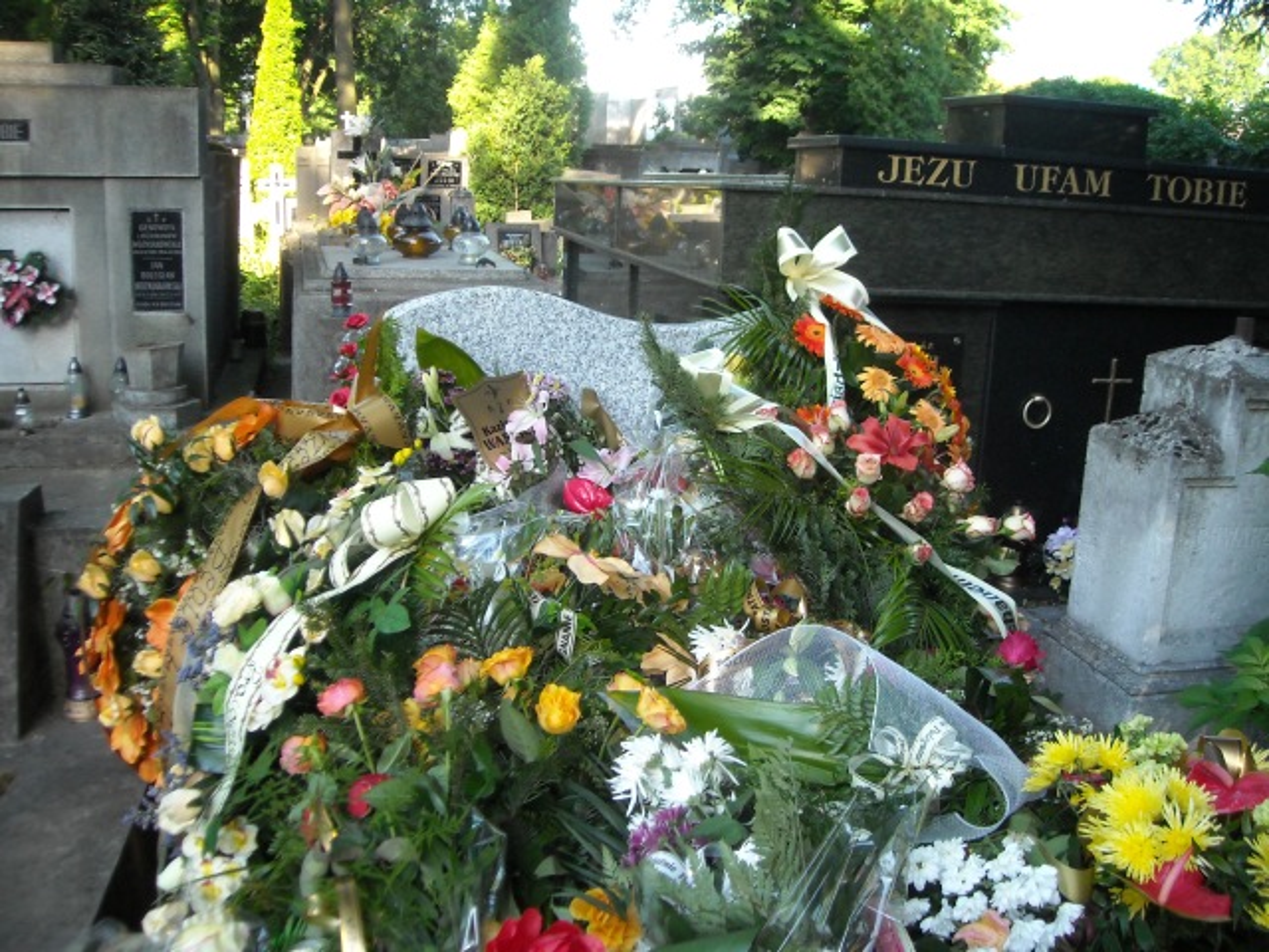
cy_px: 476
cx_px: 634
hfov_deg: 52.6
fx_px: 1283
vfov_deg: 40.7
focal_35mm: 35
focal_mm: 5.7
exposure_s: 1/161
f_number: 2.8
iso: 161
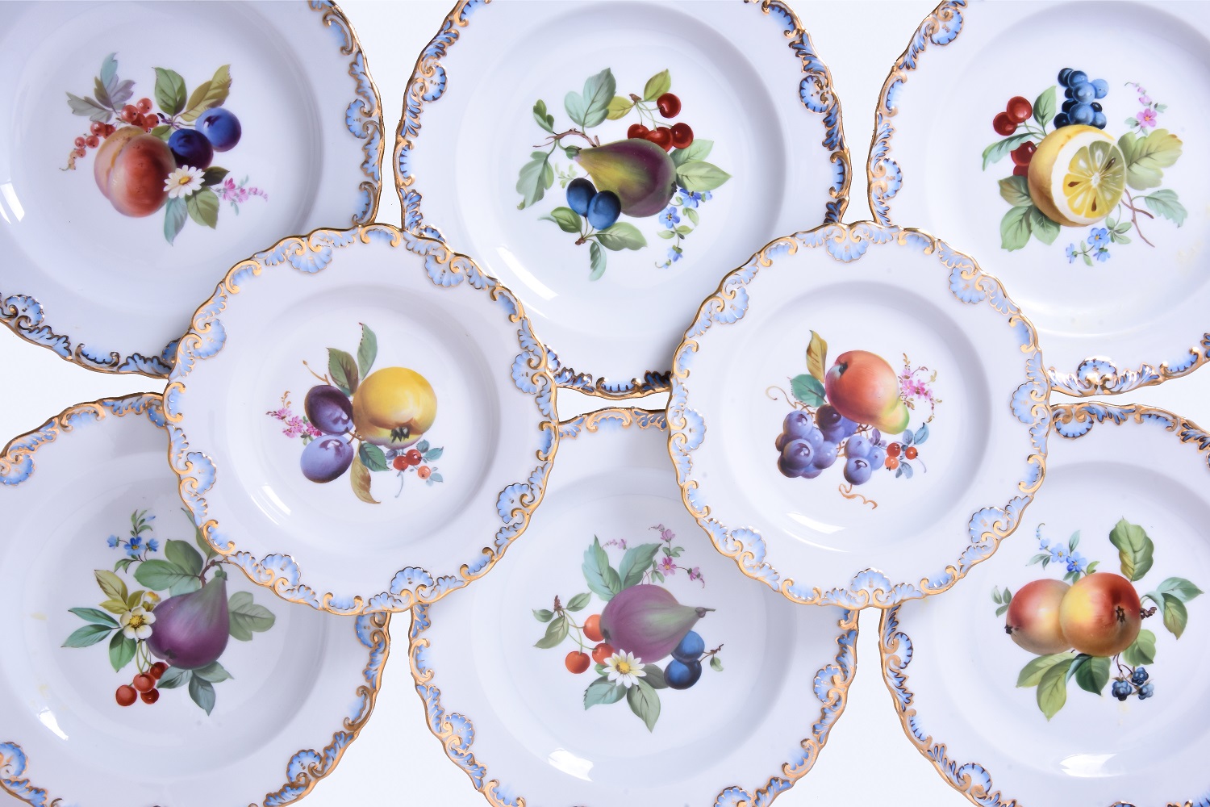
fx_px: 1412
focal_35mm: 42
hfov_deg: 46.4
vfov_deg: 31.9
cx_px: 605
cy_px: 404
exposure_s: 1/125
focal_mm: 28
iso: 100
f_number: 20
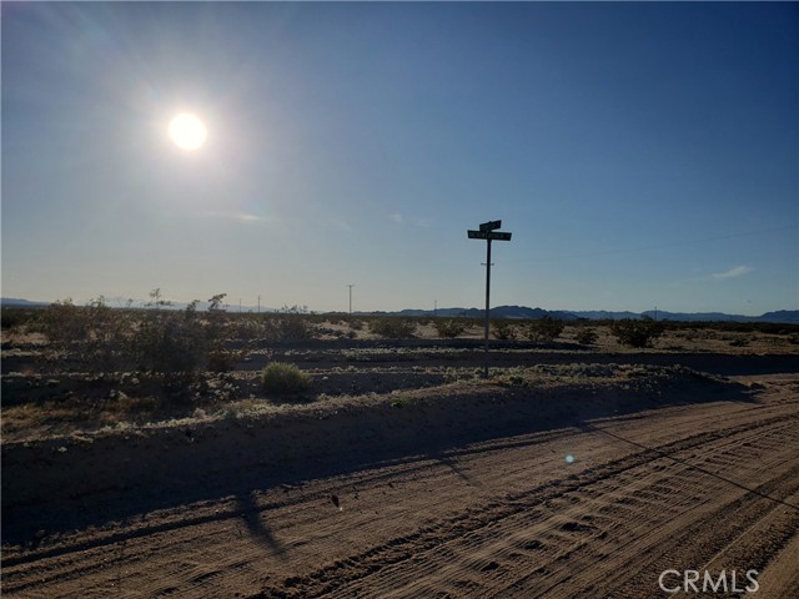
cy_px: 300
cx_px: 400
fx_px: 600
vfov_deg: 53.1
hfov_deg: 67.3
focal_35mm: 26
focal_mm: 4.3
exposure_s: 1/4688
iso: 50
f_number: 2.4
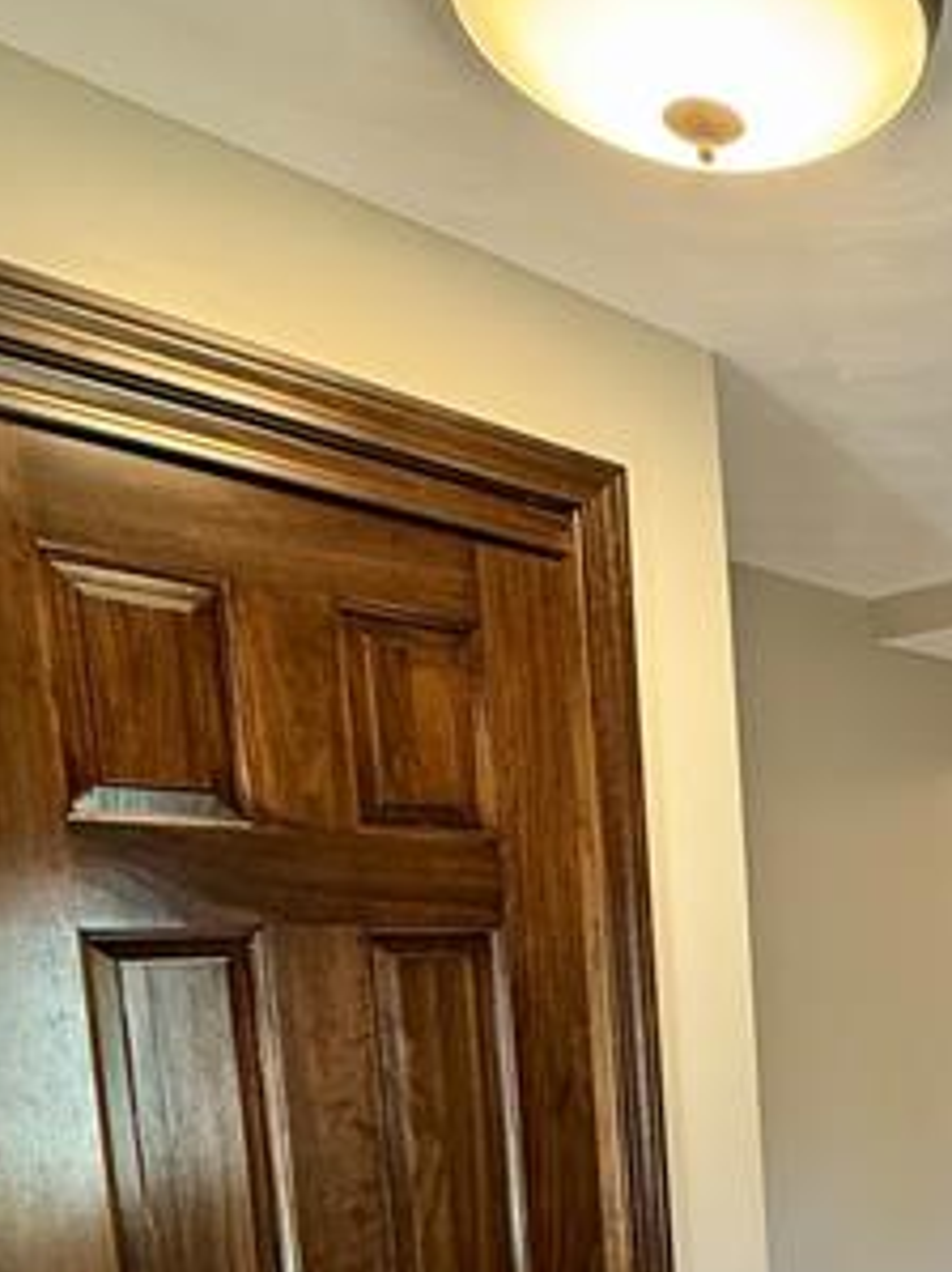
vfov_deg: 47.1
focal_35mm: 36
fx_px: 1321
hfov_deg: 33.3
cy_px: 1106
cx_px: 1105
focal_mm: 2.22
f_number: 2.2
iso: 400
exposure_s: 1/120
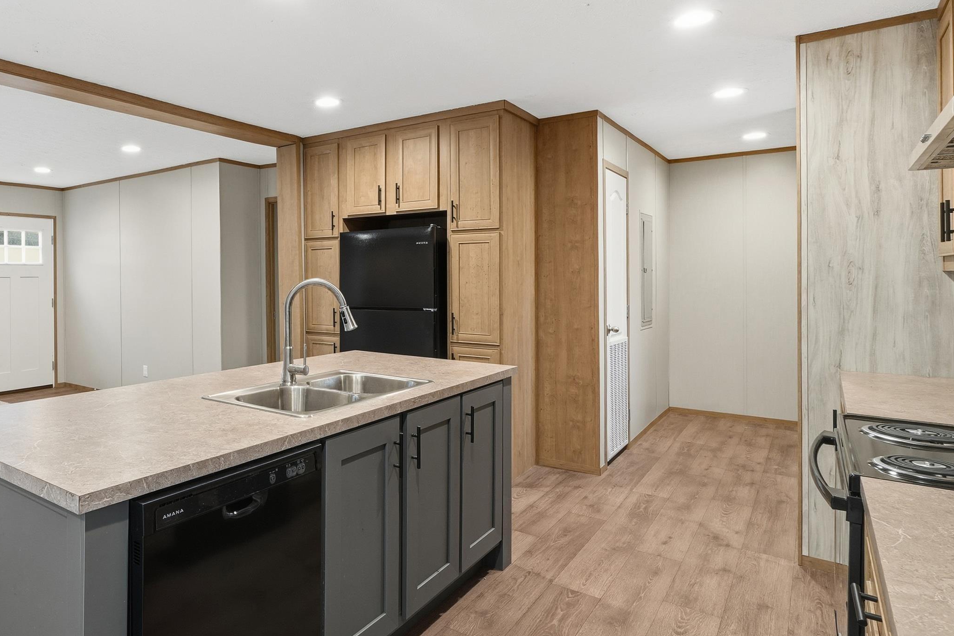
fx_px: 583
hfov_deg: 75.5
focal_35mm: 22
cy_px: 263
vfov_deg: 56.9
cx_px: 299
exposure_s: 1/15
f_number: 9
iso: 250
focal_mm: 10
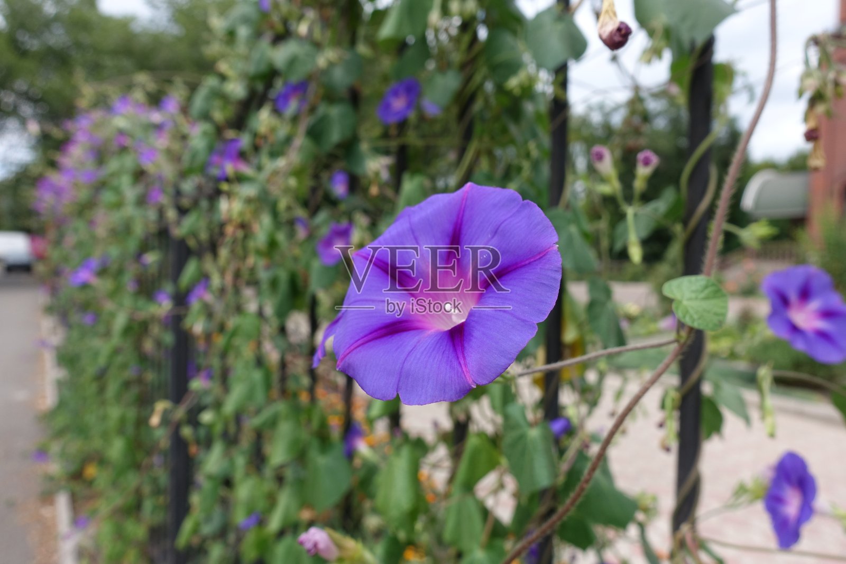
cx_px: 423
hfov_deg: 73.7
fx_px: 564
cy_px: 282
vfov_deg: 53.1
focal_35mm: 24
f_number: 4
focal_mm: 8.8
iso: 125
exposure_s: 1/500
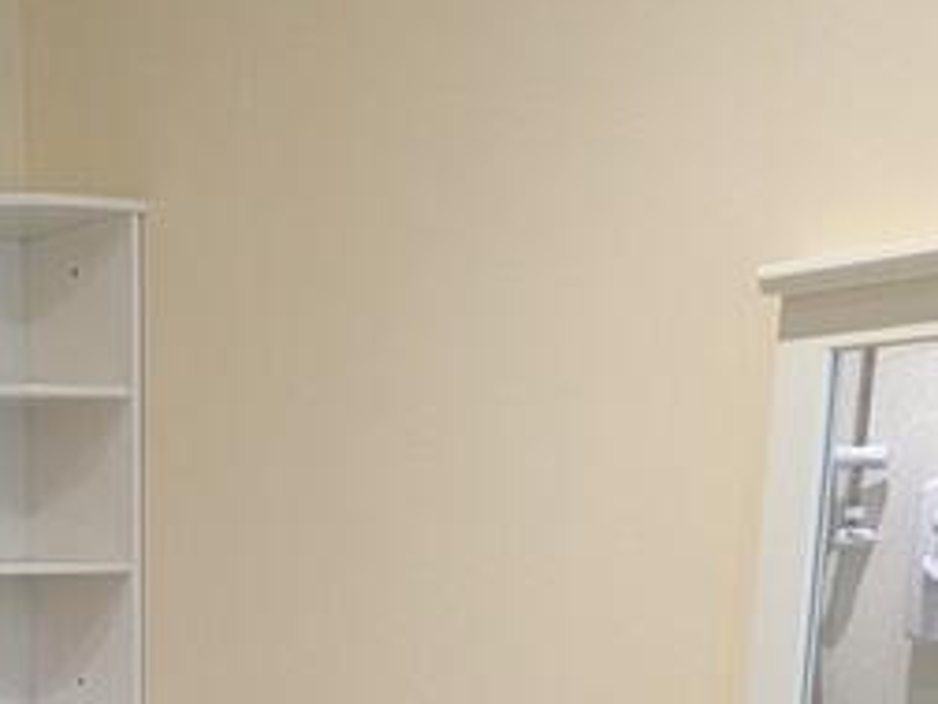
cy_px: 855
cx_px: 108
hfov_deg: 32.3
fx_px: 1545
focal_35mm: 57
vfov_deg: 23.4
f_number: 2.2
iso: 58
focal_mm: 1.83
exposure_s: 1/25
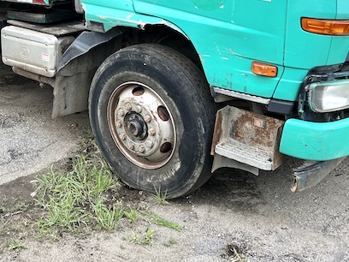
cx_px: 103
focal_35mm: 51
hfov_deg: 36.9
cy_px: 7
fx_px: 514
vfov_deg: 27.1
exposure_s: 1/1698
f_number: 1.5
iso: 50
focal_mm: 5.7
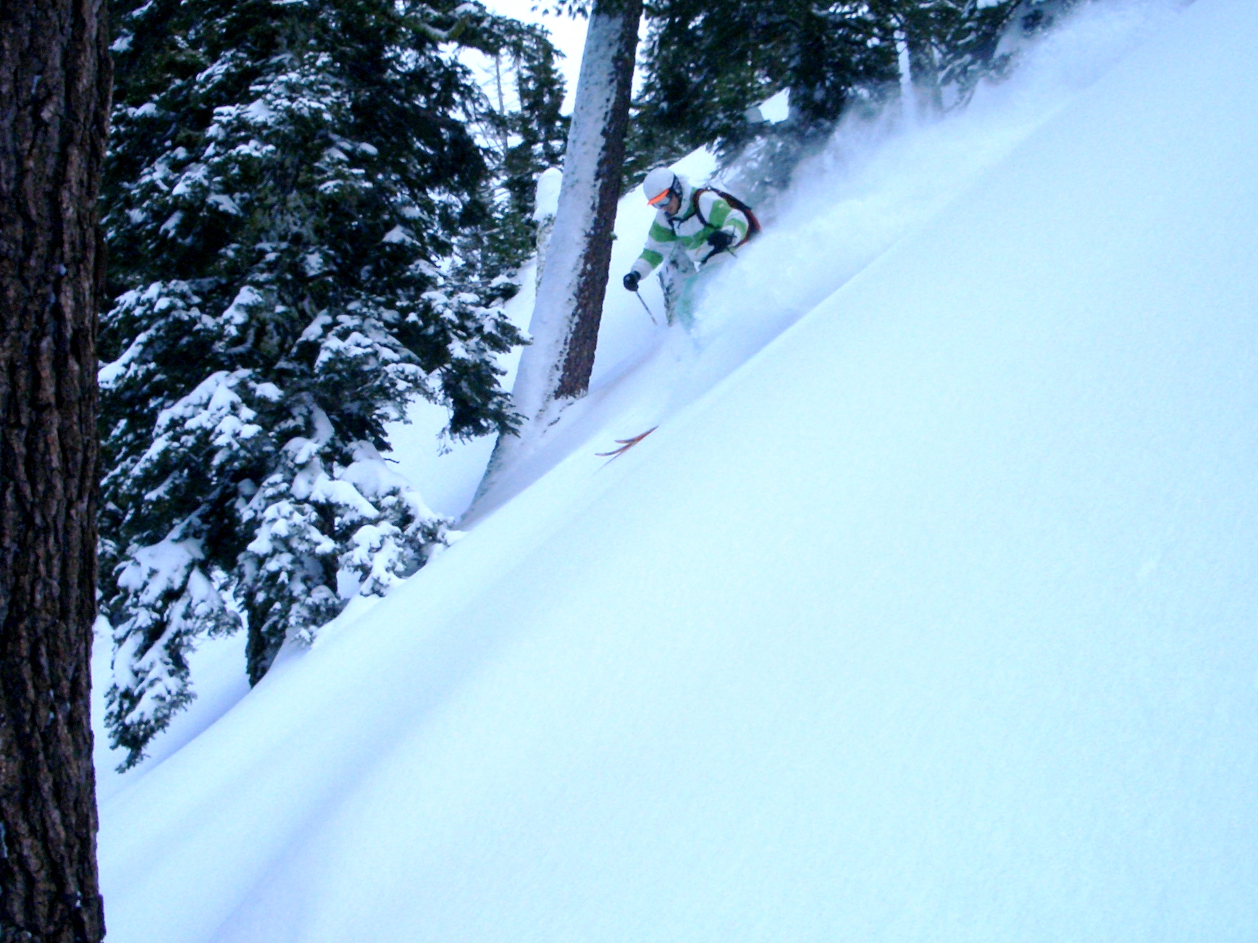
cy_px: 472
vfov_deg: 40.7
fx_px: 1272
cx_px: 629
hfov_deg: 52.6
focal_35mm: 35
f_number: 4.3
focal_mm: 5.8
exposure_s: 1/1250
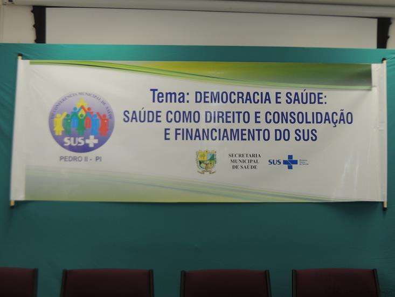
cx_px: 198
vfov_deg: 33.6
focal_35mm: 43
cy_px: 148
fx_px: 491
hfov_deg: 43.8
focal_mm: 7.6
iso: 200
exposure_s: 1/50
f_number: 3.4
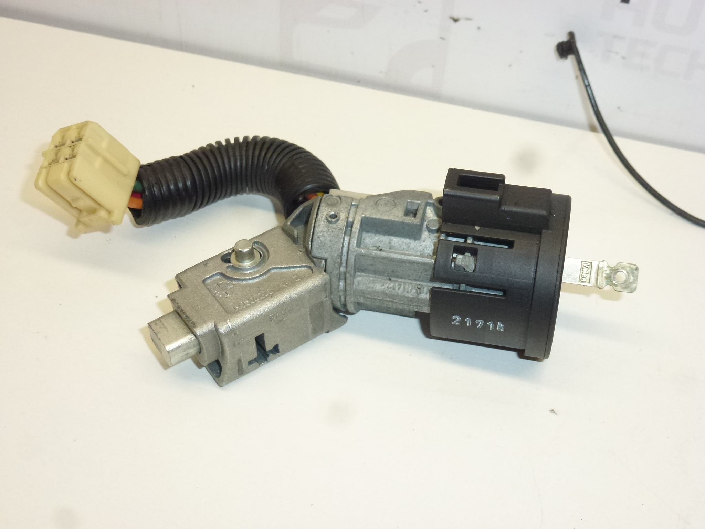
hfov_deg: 42.1
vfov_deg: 32.2
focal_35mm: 45
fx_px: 916
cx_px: 352
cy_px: 264
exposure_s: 1/250
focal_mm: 8
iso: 400
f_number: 4
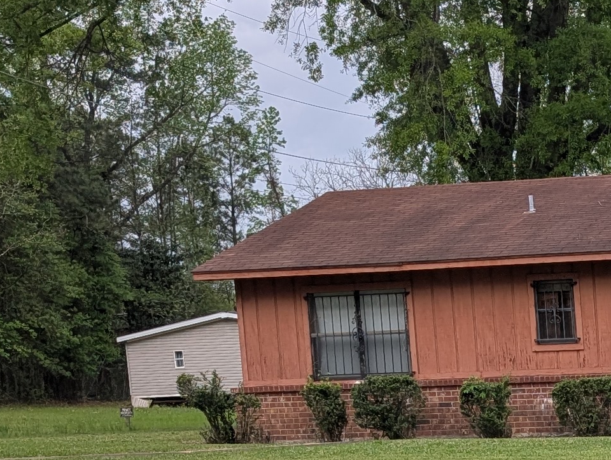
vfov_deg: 13.9
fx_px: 1803
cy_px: 637
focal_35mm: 102
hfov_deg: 17.6
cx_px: 873
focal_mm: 6.9
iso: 21
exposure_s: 1/270
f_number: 1.68
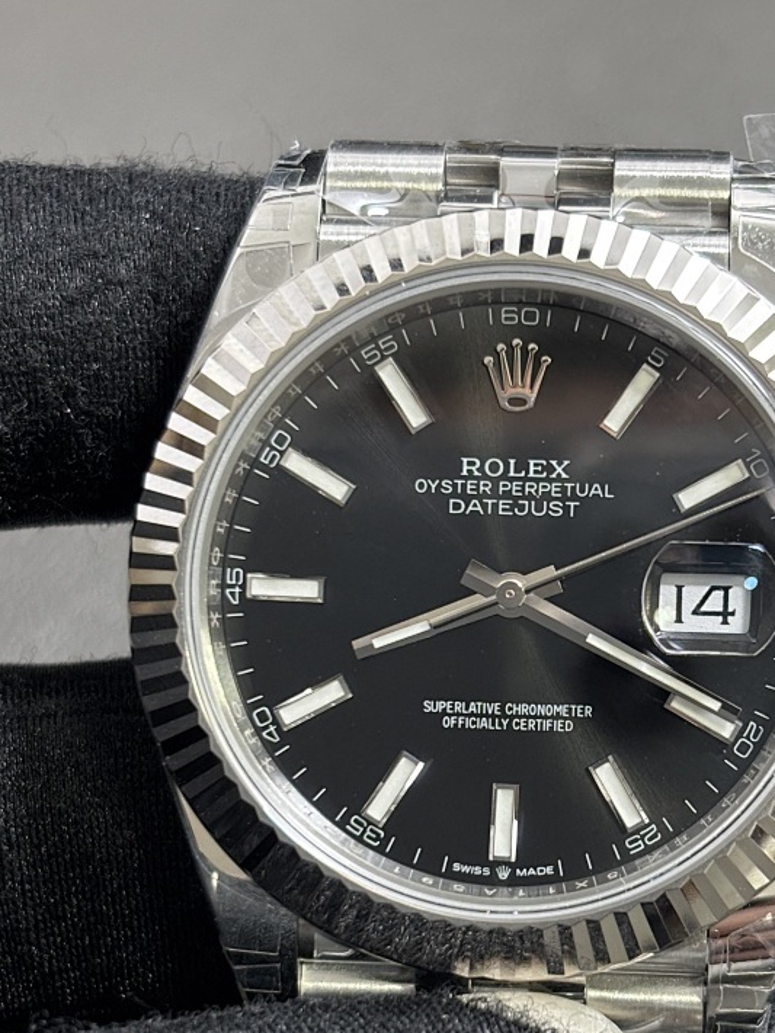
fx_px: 2359
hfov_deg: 18.6
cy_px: 676
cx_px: 544
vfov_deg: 24.6
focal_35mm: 79
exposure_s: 1/46
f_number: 1.6
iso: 160
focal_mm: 5.96
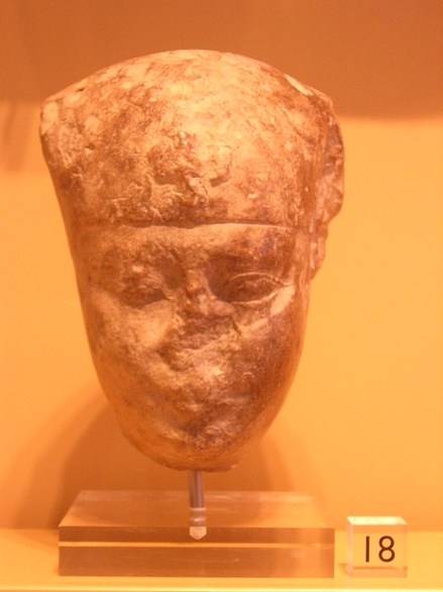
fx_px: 1520
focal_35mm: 89
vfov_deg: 22.0
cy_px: 296
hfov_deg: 16.6
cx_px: 222
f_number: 4.2
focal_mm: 11.6
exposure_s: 1/1.5
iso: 400
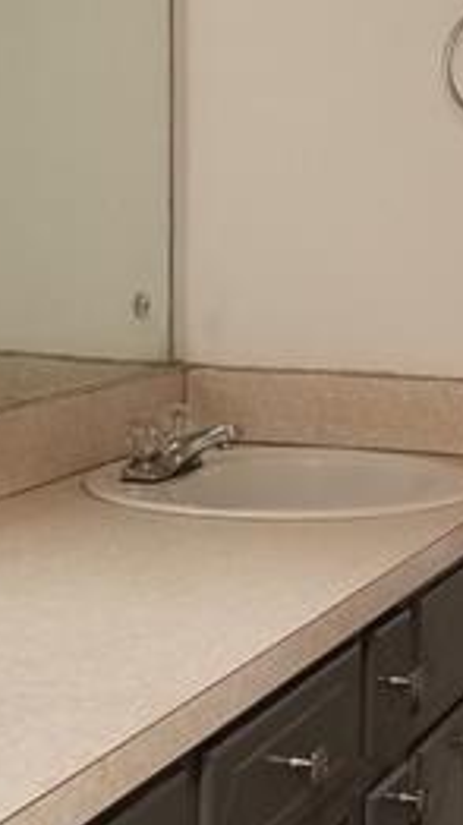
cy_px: 375
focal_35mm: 83
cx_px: 353
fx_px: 1815
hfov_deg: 14.5
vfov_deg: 25.6
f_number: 1.7
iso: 250
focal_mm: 4.25
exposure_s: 1/24
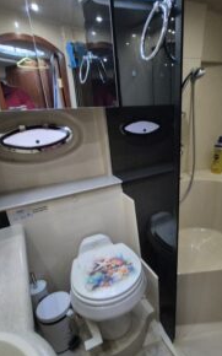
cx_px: 142
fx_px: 184
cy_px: 182
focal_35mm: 19
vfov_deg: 88.0
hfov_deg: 61.1
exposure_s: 1/25
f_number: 2.2
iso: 1250
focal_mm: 2.2
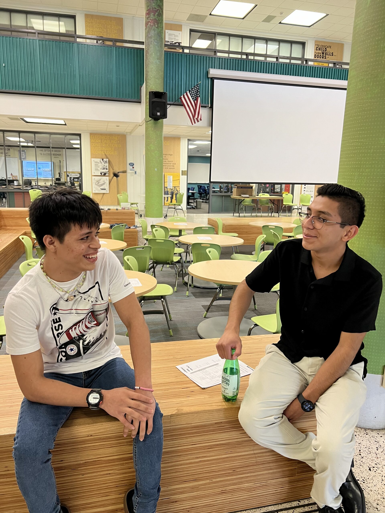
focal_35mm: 26
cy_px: 256
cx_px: 192
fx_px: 386
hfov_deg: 53.1
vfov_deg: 67.3
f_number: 1.5
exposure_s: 1/64
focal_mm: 5.7
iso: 100
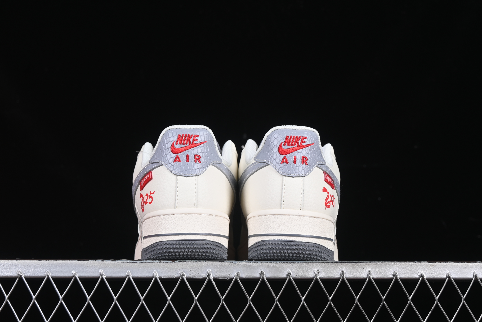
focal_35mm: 75
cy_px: 161
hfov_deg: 27.0
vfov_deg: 18.2
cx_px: 241
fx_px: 1004
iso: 160
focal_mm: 50
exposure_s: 1/80
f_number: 8
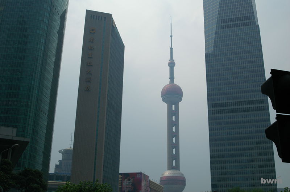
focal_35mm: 42
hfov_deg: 46.5
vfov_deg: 31.8
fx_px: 338
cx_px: 145
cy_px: 96
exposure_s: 1/500
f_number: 11
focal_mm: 28
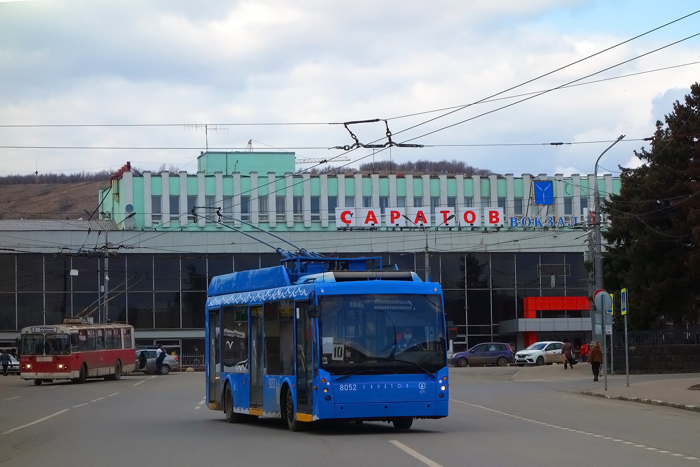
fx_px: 1944
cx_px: 350
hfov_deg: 20.4
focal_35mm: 100
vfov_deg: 13.7
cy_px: 234
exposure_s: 1/500
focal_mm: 37.1
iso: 125
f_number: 6.3
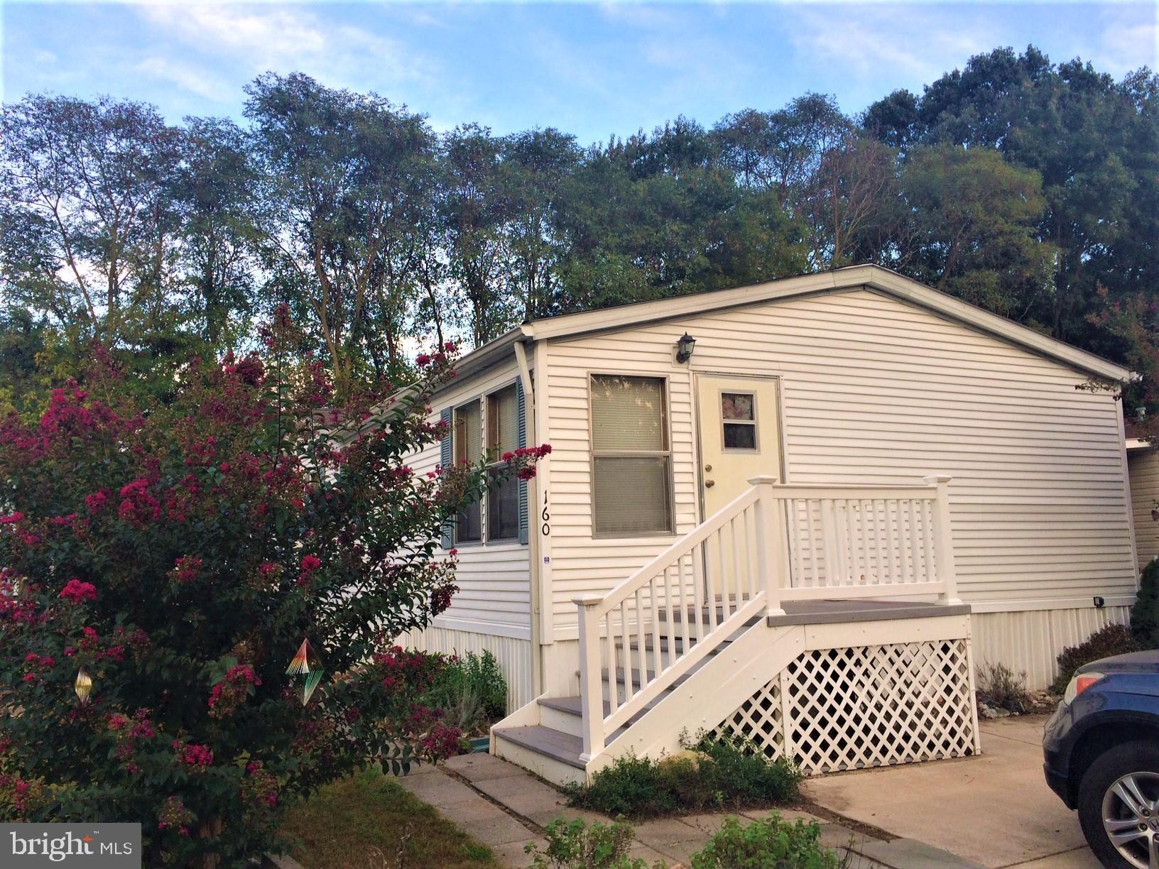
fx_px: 971
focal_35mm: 29
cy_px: 434
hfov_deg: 61.7
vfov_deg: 48.2
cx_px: 580
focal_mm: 4.15
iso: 40
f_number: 2.2
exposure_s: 1/120
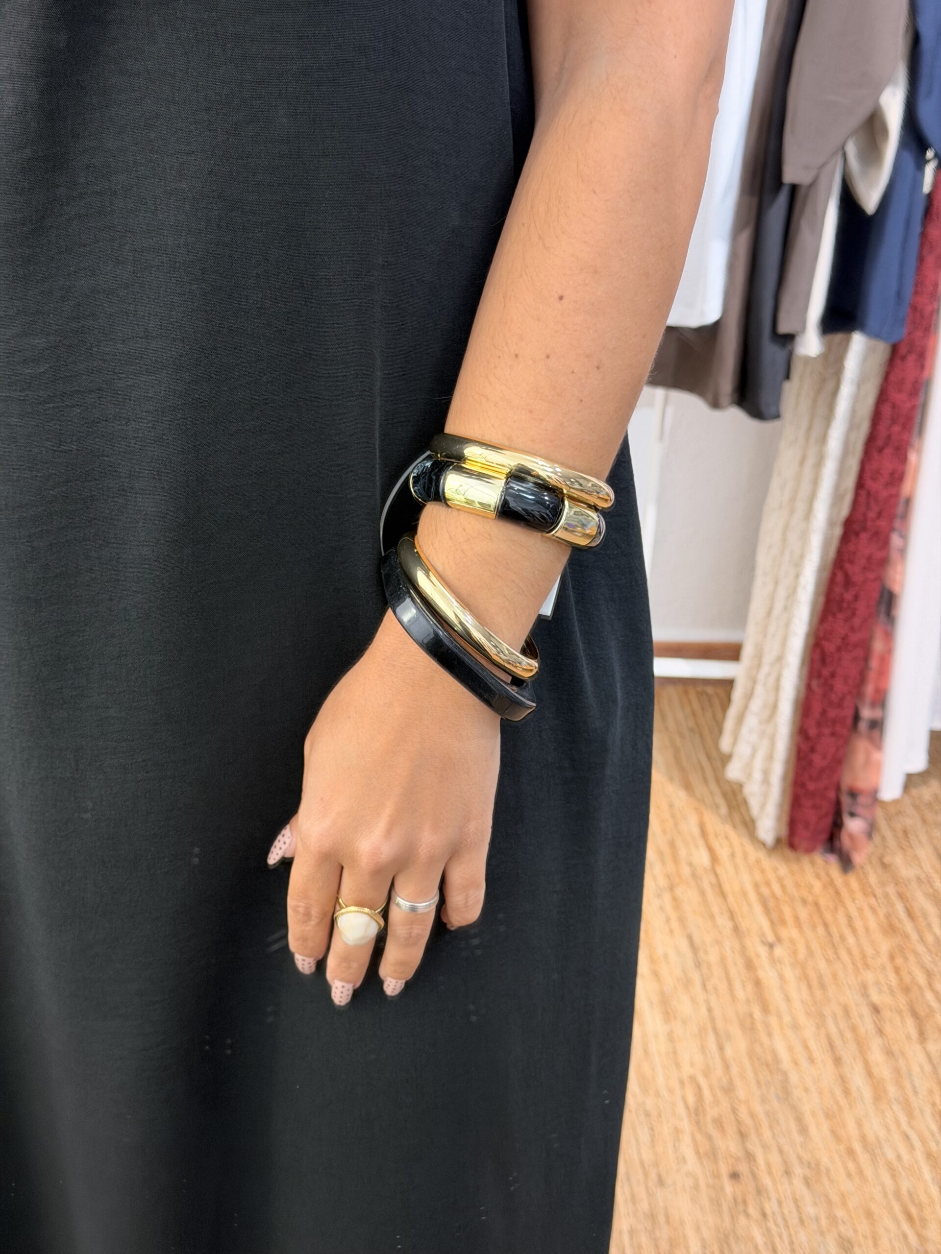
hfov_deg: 30.3
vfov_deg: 39.7
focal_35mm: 48
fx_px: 1740
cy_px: 627
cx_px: 470
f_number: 1.78
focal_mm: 6.76
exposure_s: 1/50
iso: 125
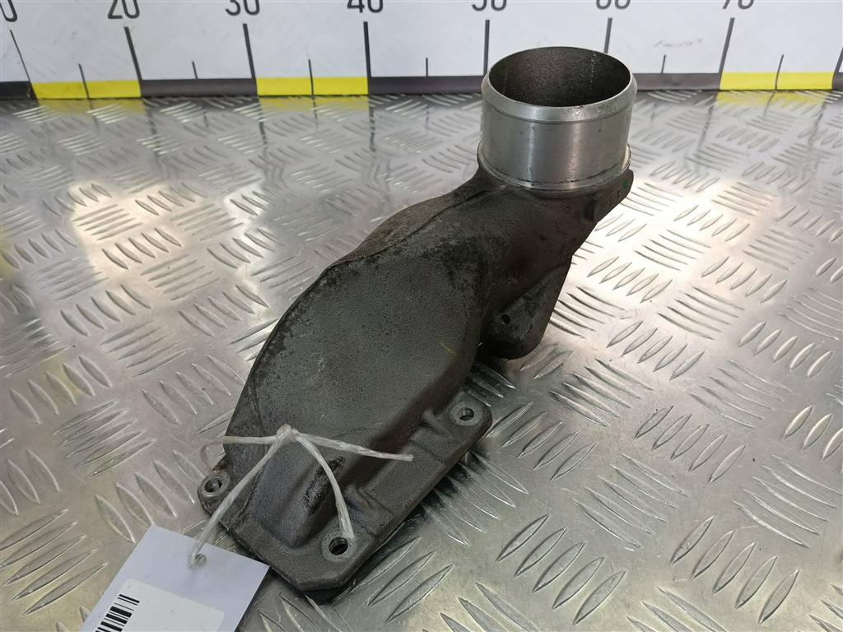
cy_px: 316
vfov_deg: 51.4
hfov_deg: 65.3
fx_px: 658
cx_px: 422
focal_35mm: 27
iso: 119
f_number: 1.6
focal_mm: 4.11
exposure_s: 1/100
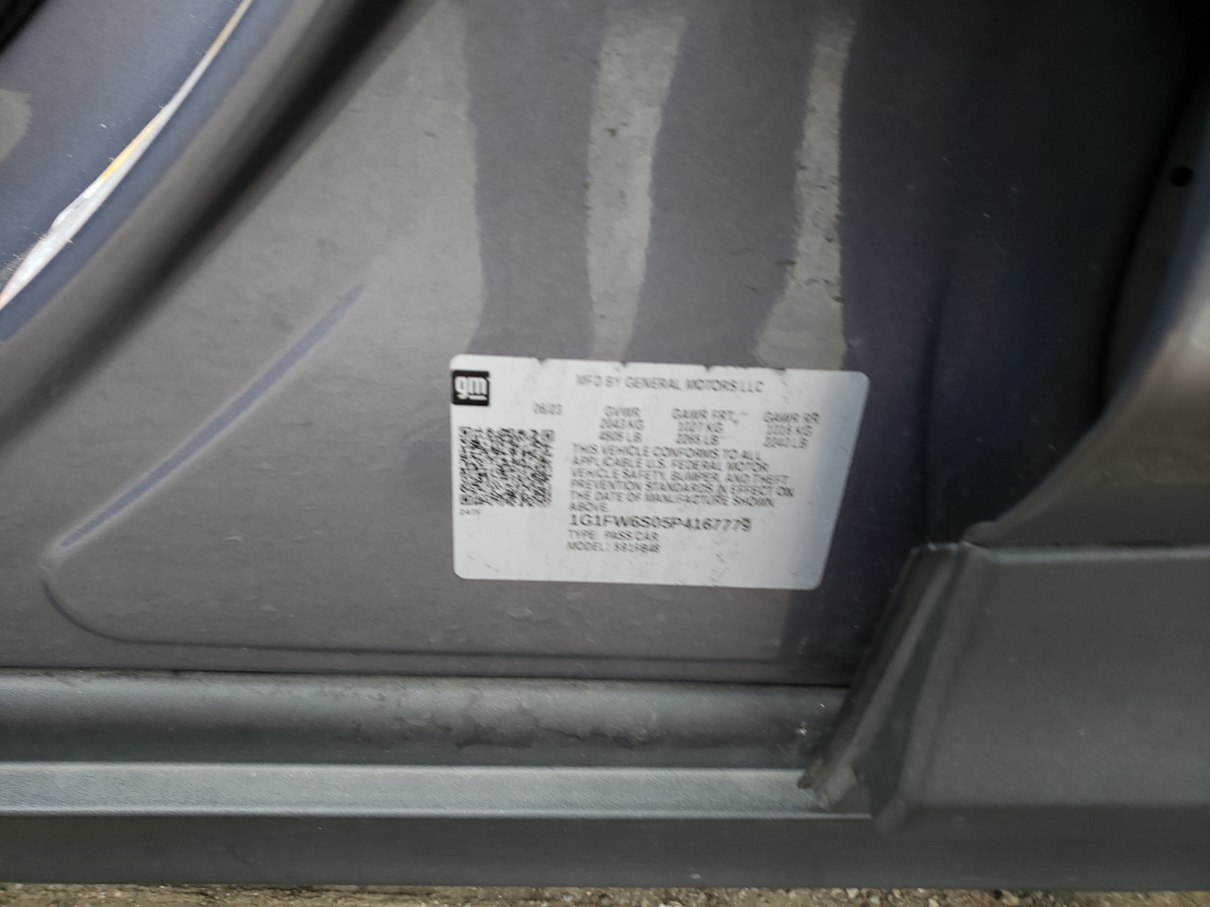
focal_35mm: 26
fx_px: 909
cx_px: 605
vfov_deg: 53.1
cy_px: 454
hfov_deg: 67.3
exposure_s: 1/120
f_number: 1.5
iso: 58
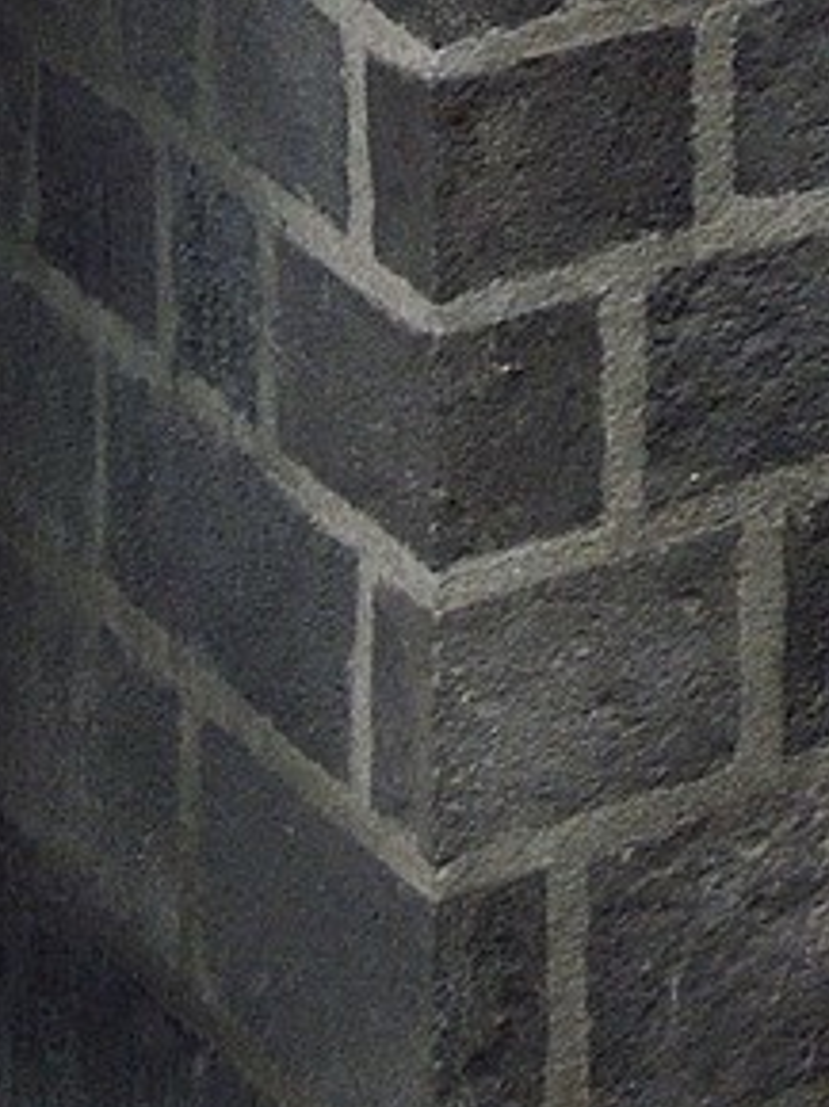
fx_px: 7387
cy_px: -3424
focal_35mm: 231
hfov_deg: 5.7
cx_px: 2972
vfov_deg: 6.7
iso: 1600
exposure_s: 1/200
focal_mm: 29
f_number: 13
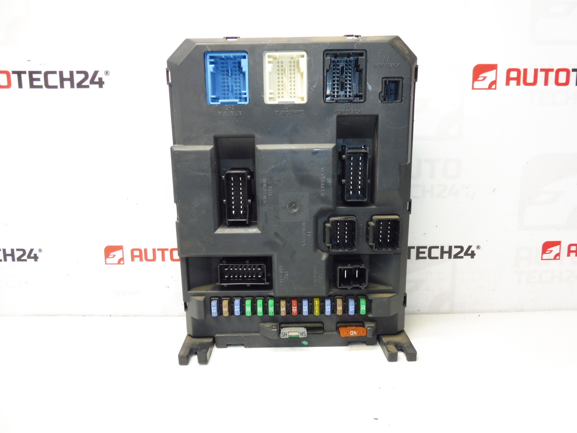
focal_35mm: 24
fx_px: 400
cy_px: 216
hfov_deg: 71.6
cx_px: 288
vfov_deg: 56.8
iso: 200
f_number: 3.5
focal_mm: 4.3
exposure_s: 1/60
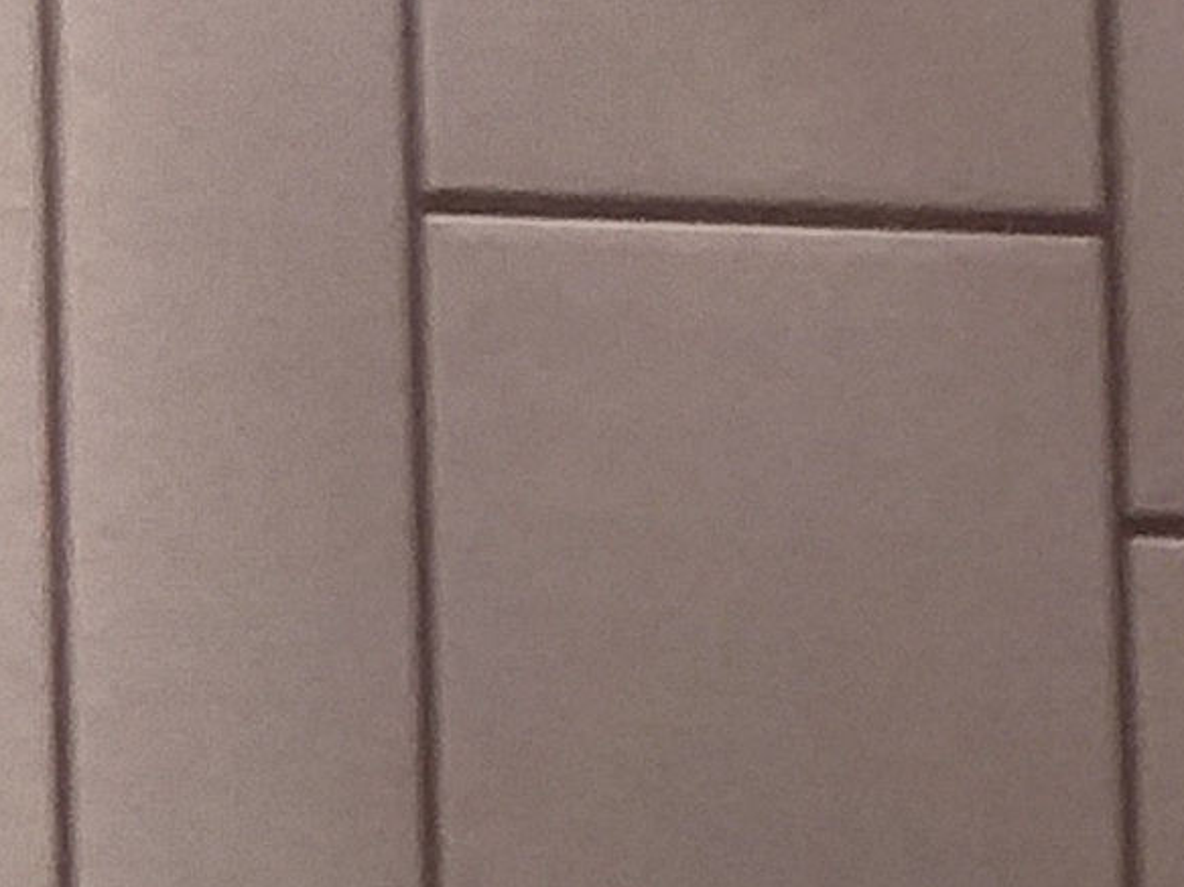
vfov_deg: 8.1
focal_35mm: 184
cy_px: 723
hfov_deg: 8.3
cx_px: -2815
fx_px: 6292
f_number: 1.9
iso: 100
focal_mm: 3.6
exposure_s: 1/33
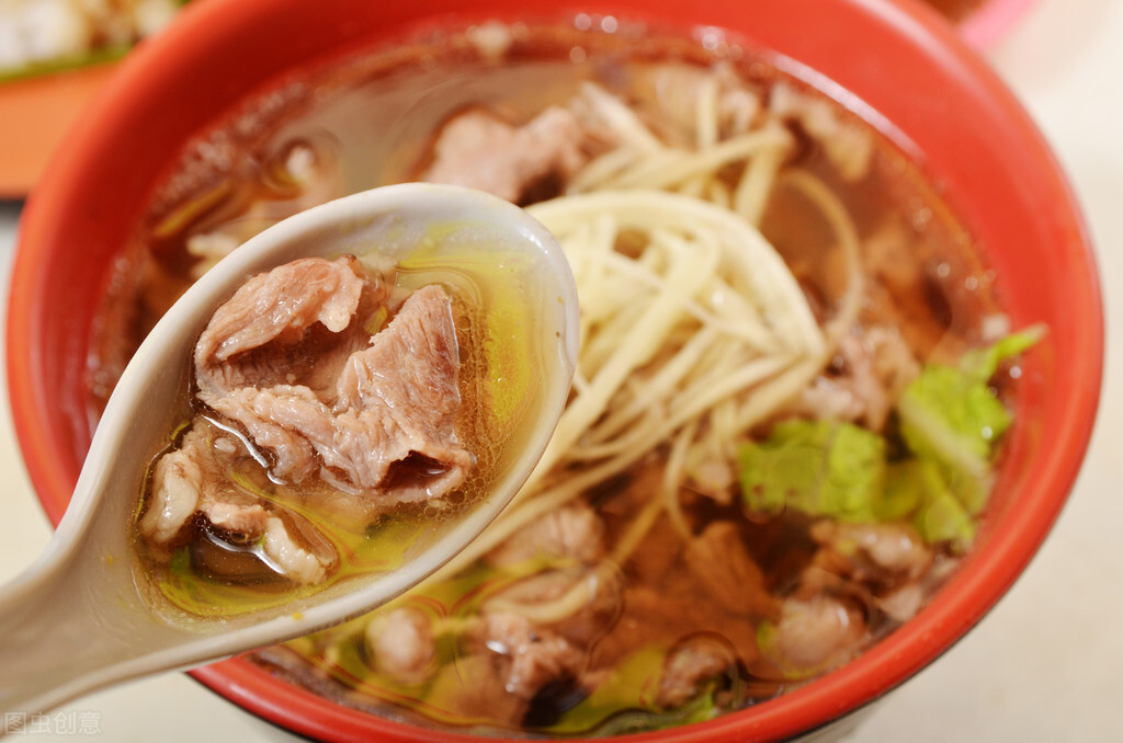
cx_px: 562
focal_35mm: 128
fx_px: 3969
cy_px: 372
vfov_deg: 10.7
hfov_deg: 16.1
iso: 250
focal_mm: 85
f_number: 9
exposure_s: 1/125
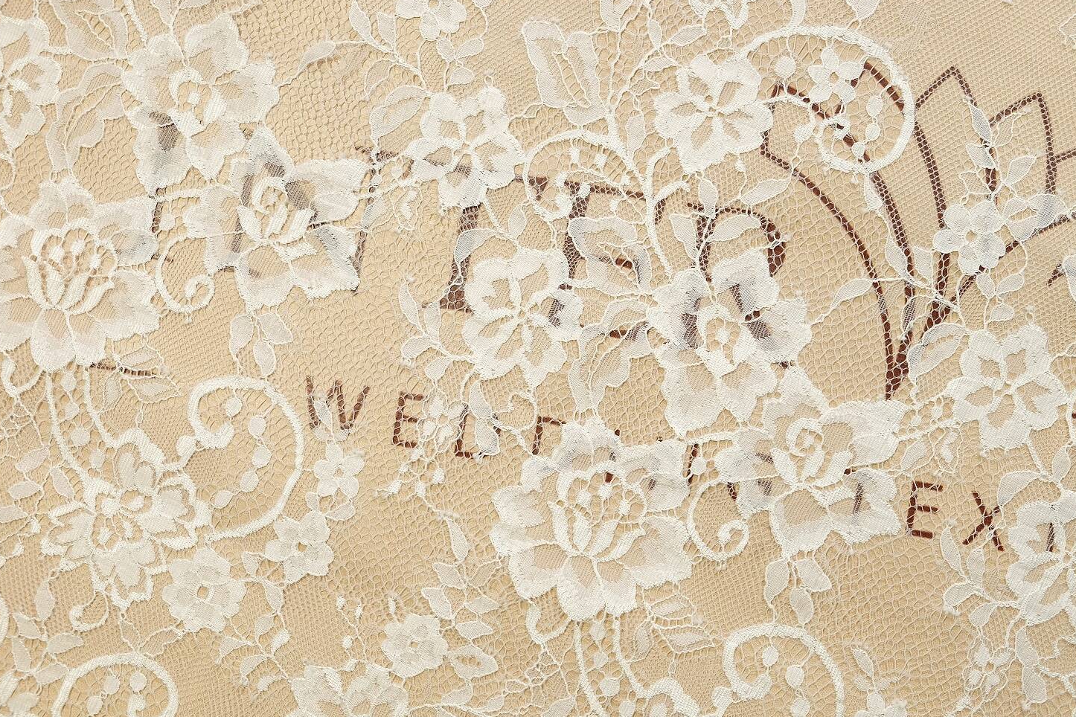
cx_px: 584
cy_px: 329
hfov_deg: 38.2
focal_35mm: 52
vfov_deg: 26.0
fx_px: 1554
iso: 200
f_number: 4
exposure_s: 1/140
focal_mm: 31.5
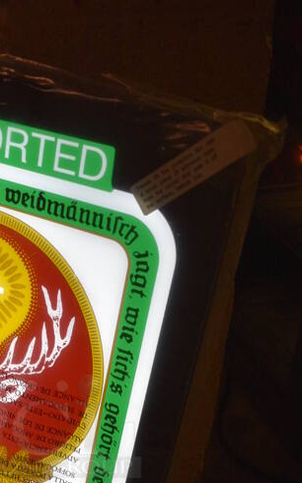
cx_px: 32
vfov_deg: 33.9
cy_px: 426
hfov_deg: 22.2
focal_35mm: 57
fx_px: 751
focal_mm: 20
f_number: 3.8
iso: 1000
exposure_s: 1/125
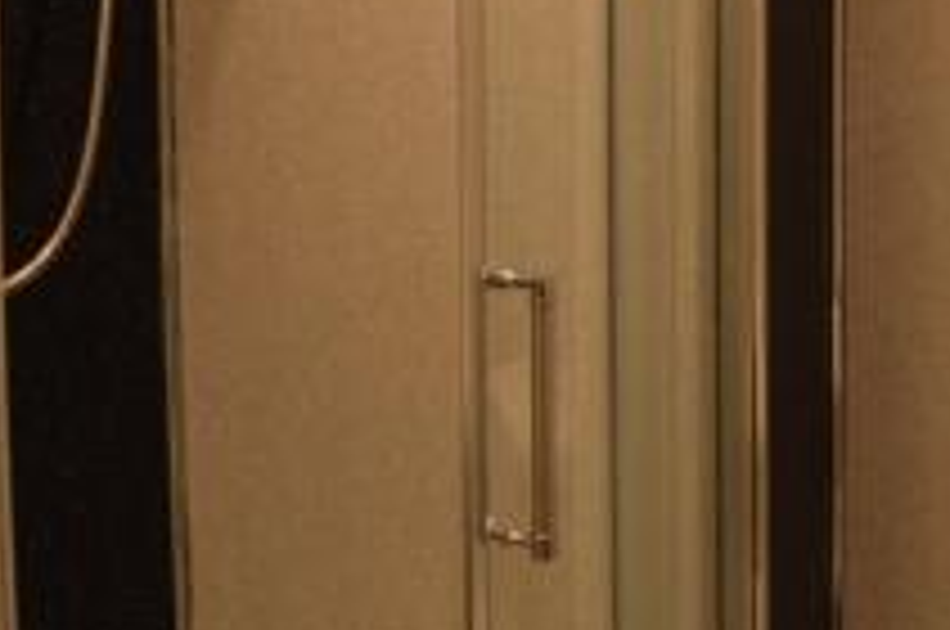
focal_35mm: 61
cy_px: 2
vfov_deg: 21.4
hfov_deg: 31.3
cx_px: 869
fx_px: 1607
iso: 400
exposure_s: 1/60
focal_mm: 18
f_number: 4
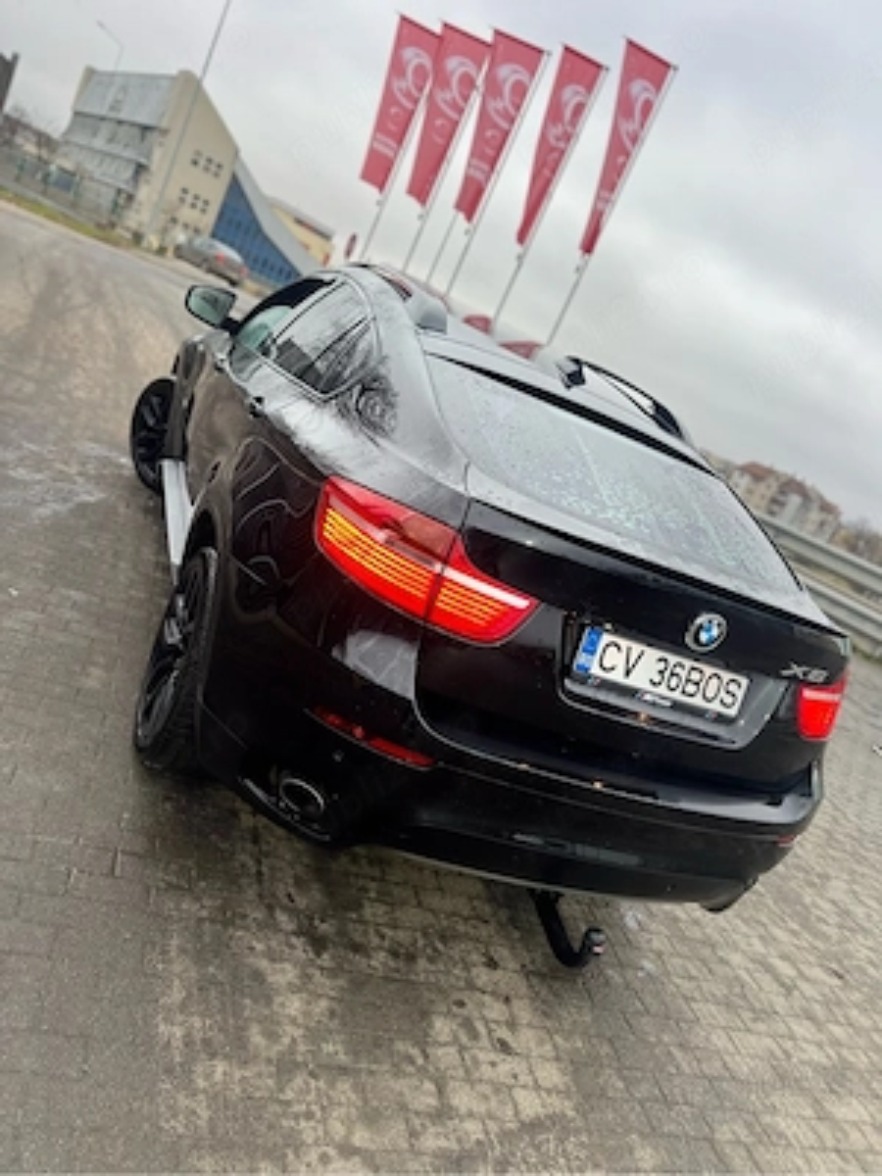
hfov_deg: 53.1
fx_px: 883
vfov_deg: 67.3
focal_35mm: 26
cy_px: 588
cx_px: 441
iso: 125
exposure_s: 1/121
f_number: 1.5
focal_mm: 5.7
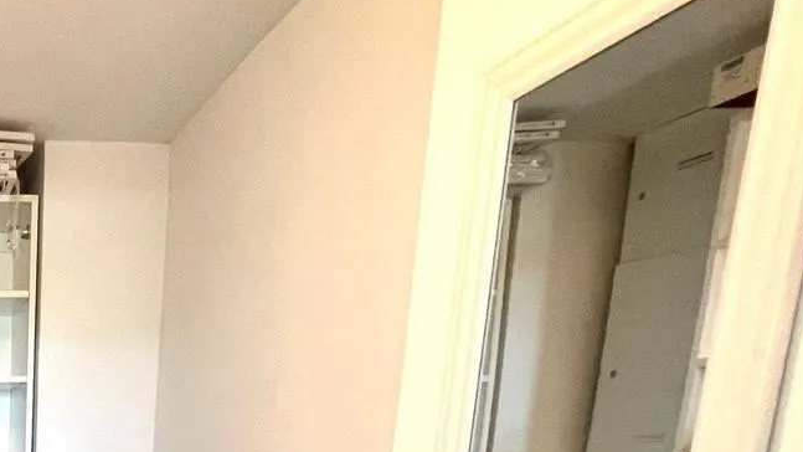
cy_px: 597
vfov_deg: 27.7
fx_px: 745
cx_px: -63
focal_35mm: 35
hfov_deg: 44.4
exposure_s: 1/60
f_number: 1.8
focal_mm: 1.57
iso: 200
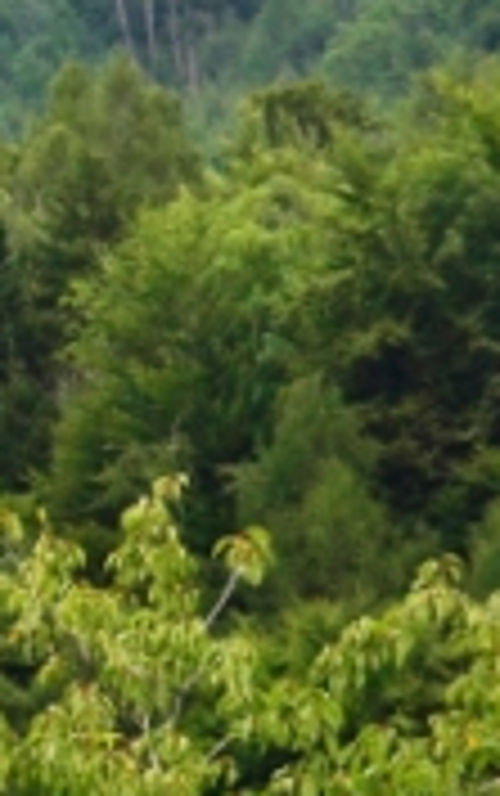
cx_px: -1802
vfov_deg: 4.3
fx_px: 10591
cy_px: 717
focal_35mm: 487
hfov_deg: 2.6
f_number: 10
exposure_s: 1/250
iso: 400
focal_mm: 55
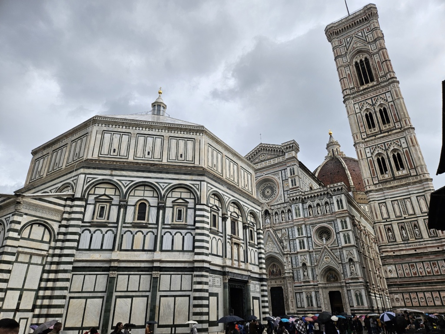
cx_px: 222
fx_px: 296
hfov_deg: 73.9
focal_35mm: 23
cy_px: 167
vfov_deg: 58.9
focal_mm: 5.4
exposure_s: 1/1235
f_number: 1.8
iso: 40
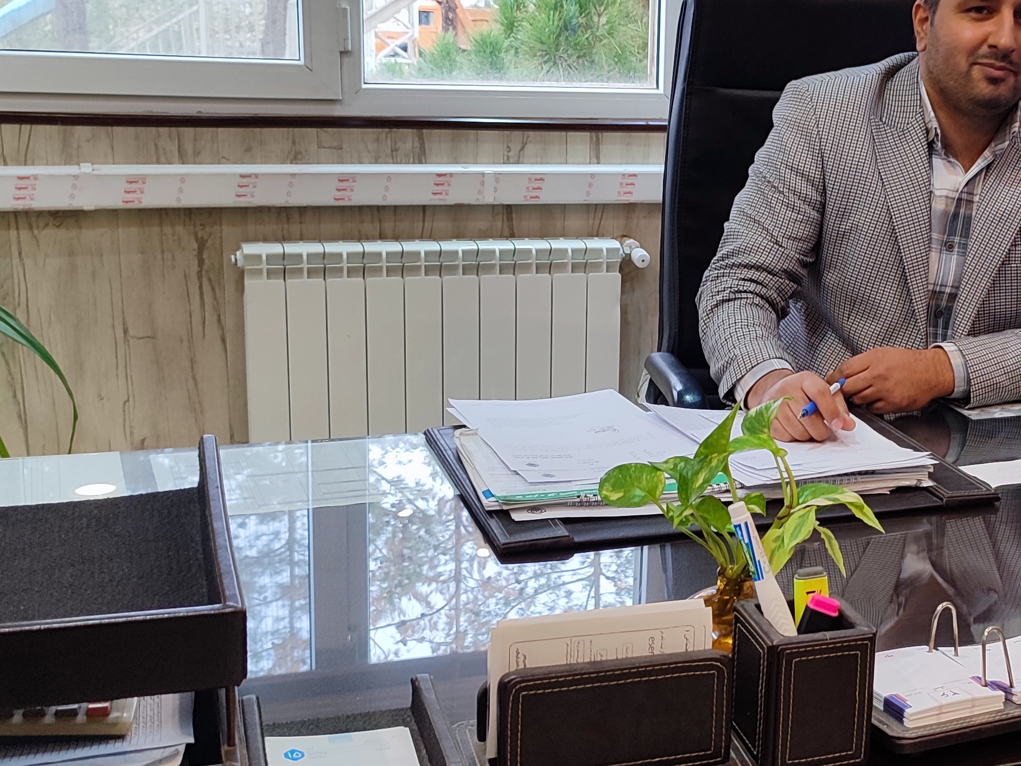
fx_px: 1504
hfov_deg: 36.4
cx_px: 799
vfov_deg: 28.6
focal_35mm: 51
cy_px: 407
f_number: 1.89
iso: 236
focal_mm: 5.89
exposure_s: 1/33
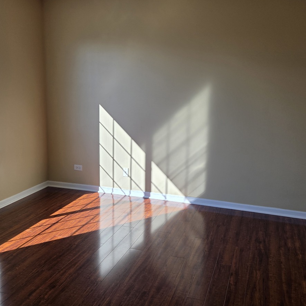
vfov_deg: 49.5
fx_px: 330
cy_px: 129
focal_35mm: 33
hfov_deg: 49.7
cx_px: 166
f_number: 1.8
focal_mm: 5.4
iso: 80
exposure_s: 1/1225
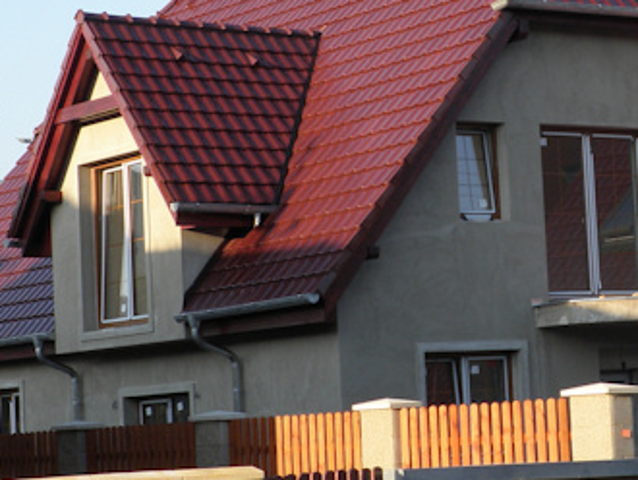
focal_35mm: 124
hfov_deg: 15.7
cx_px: 547
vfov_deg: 12.0
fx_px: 2287
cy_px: 205
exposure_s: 1/125
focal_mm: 11.2
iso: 64
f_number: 4.6
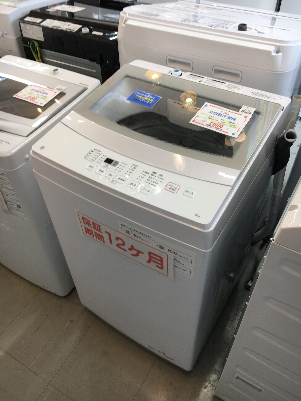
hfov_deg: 48.2
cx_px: 150
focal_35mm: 29
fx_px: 336
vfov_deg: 61.7
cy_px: 200
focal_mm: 4.15
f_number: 2.2
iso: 25
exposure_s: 1/50
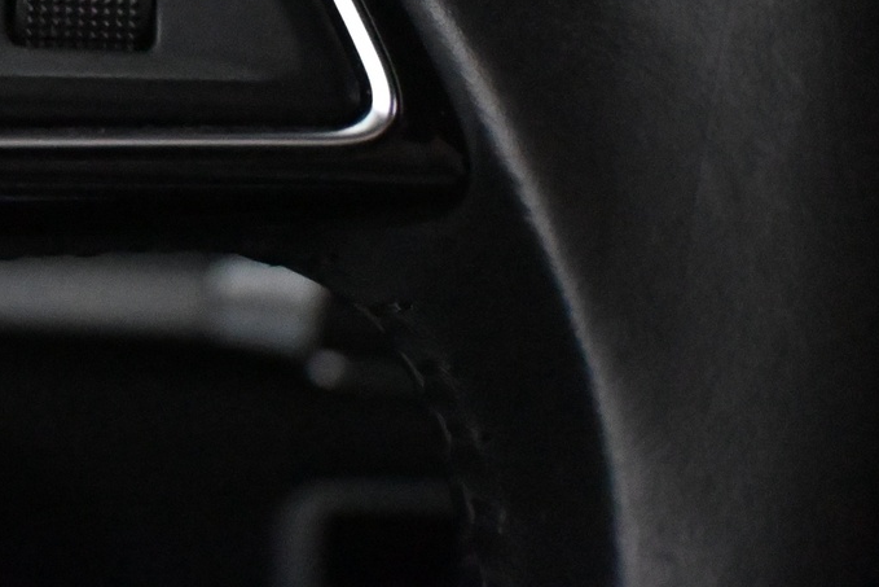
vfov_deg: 14.3
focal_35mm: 93
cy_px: -82
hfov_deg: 20.6
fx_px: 2271
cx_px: -161
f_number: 4.5
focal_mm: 26
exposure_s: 1/100
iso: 12800
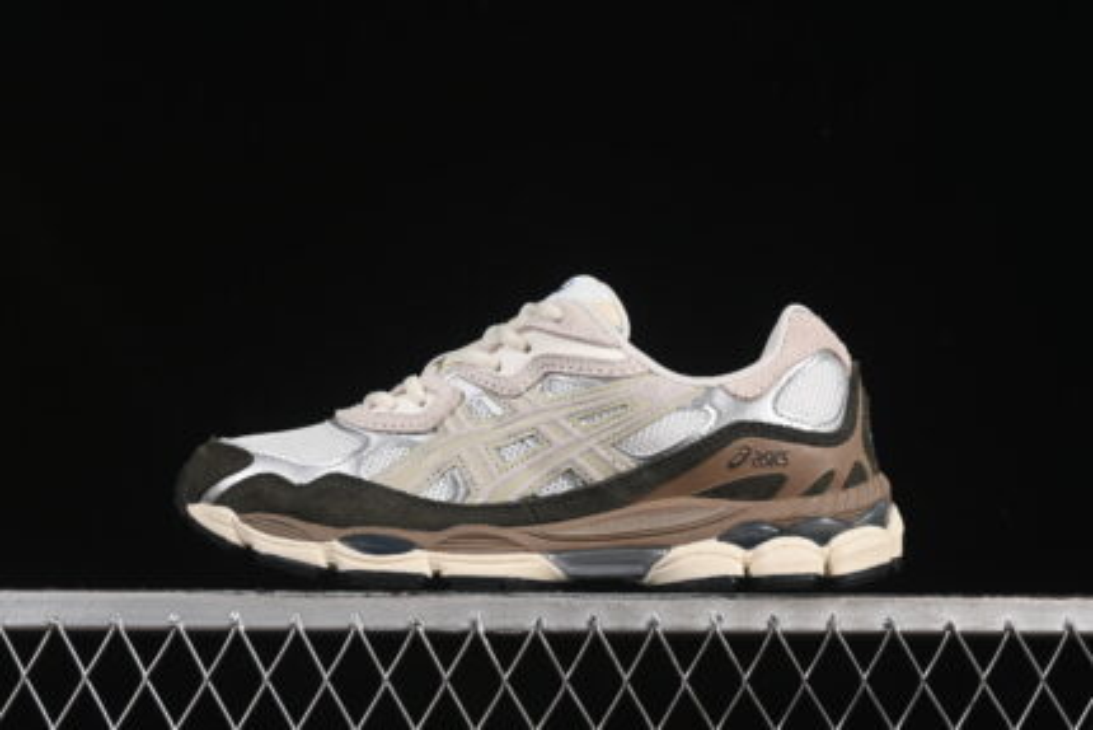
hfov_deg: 27.0
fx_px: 2278
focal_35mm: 75
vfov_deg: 18.2
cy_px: 365
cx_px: 546
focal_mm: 50
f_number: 8
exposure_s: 1/60
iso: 160
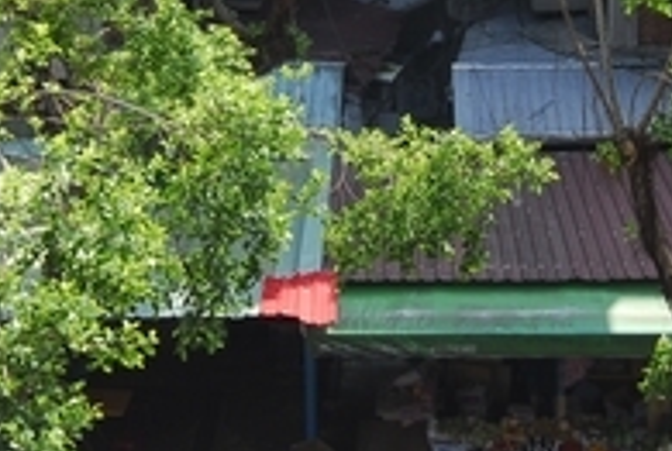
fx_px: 1609
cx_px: 414
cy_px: -91
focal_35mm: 86
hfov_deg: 23.5
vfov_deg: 15.4
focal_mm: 16
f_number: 8
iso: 100
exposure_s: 1/80
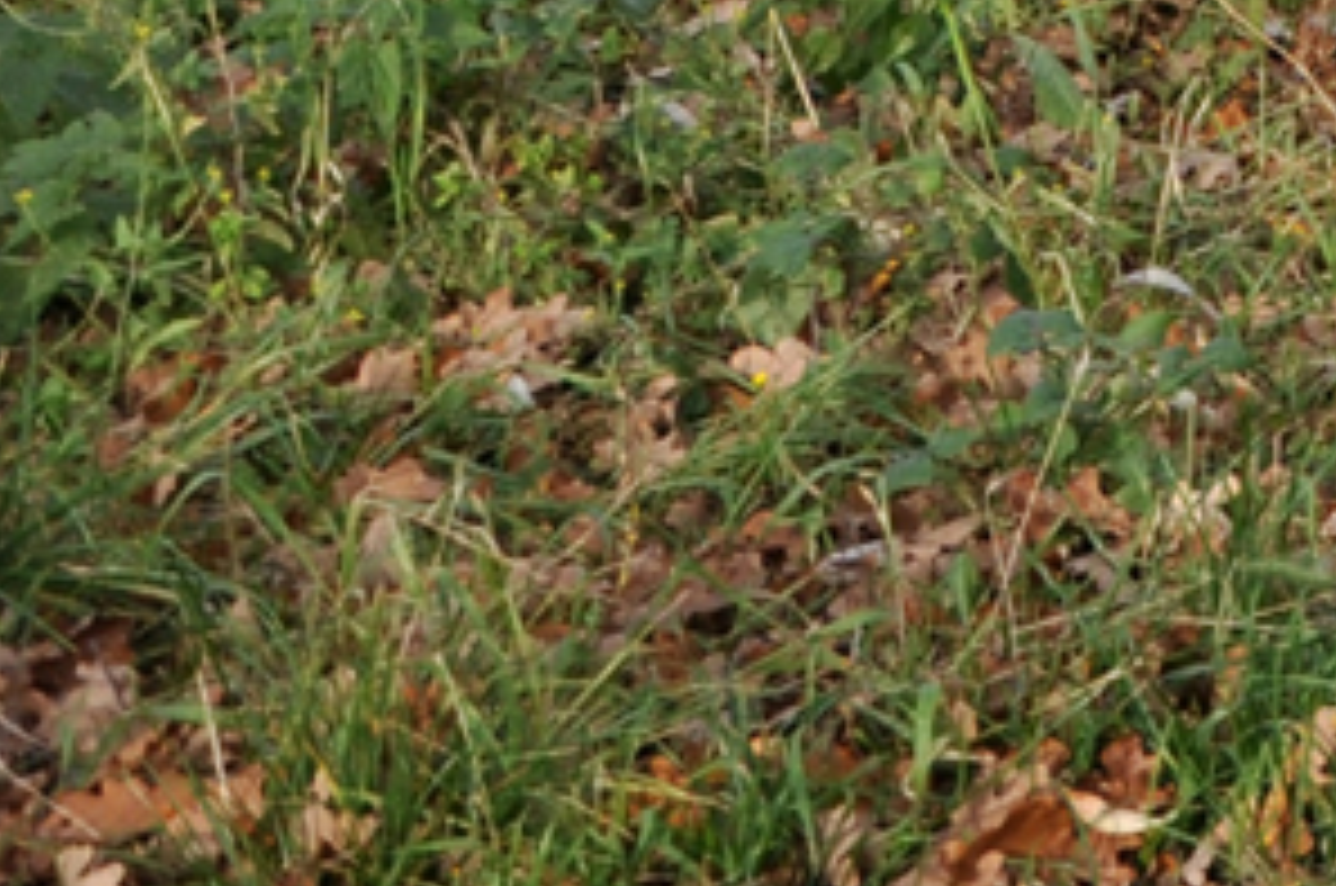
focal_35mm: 170
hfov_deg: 10.0
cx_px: 3576
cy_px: -1441
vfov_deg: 7.4
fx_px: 6287
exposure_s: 1/320
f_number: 9
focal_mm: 21
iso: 400
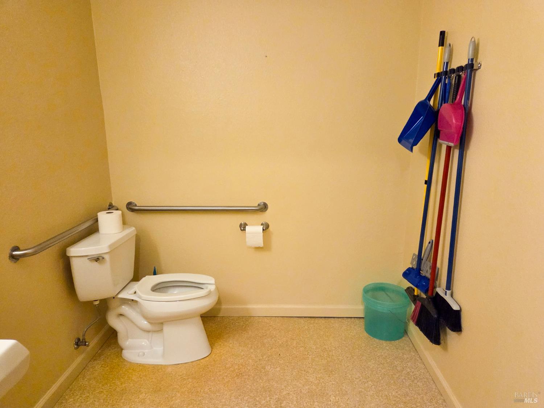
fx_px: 361
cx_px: 272
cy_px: 204
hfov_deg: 73.9
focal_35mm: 23
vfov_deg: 58.9
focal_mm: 5.4
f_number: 1.8
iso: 1250
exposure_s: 1/120
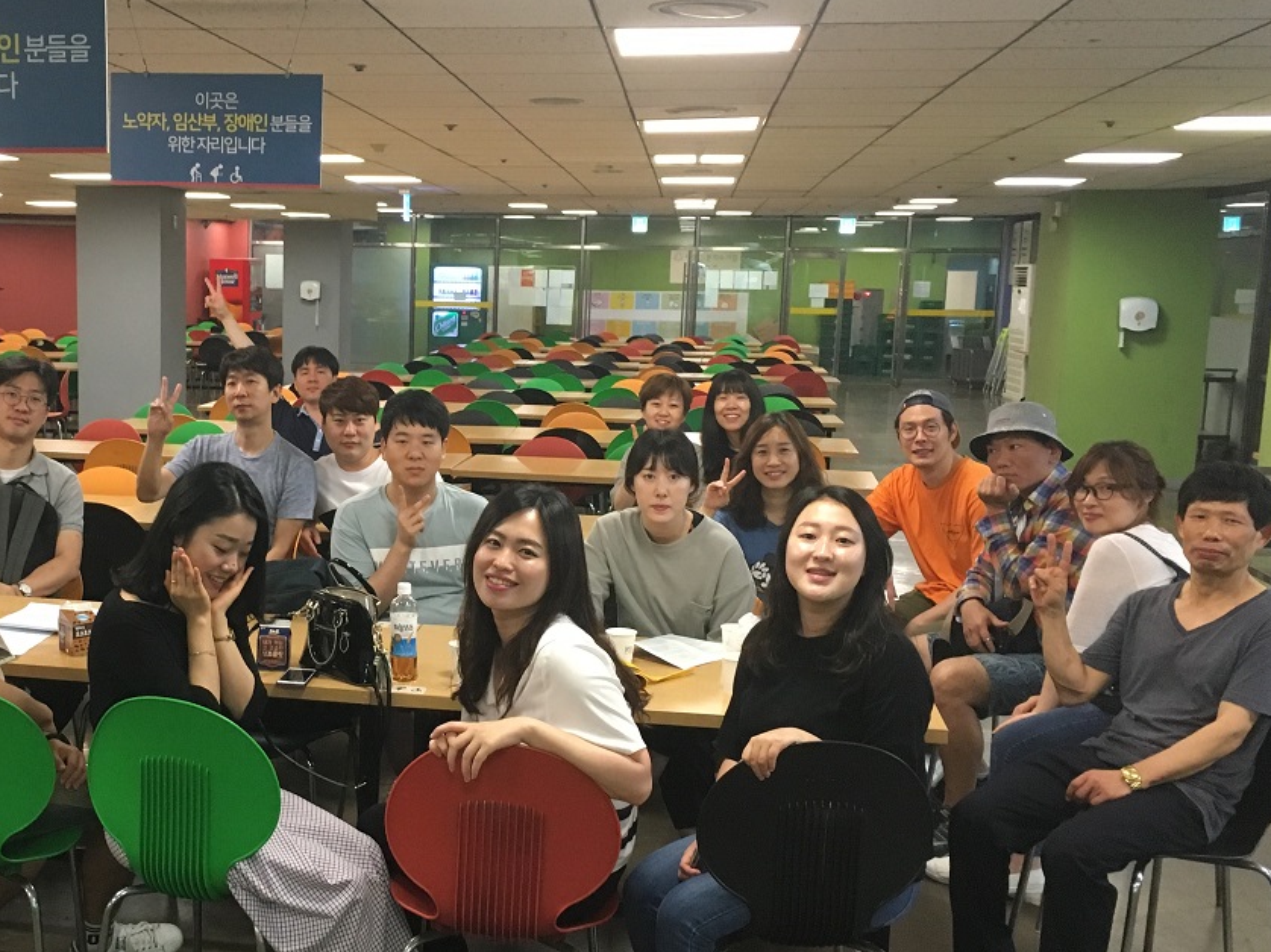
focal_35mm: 45
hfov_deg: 41.1
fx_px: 1652
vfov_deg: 32.1
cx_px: 353
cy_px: 533
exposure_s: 1/30
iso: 160
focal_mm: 4.15
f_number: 2.2
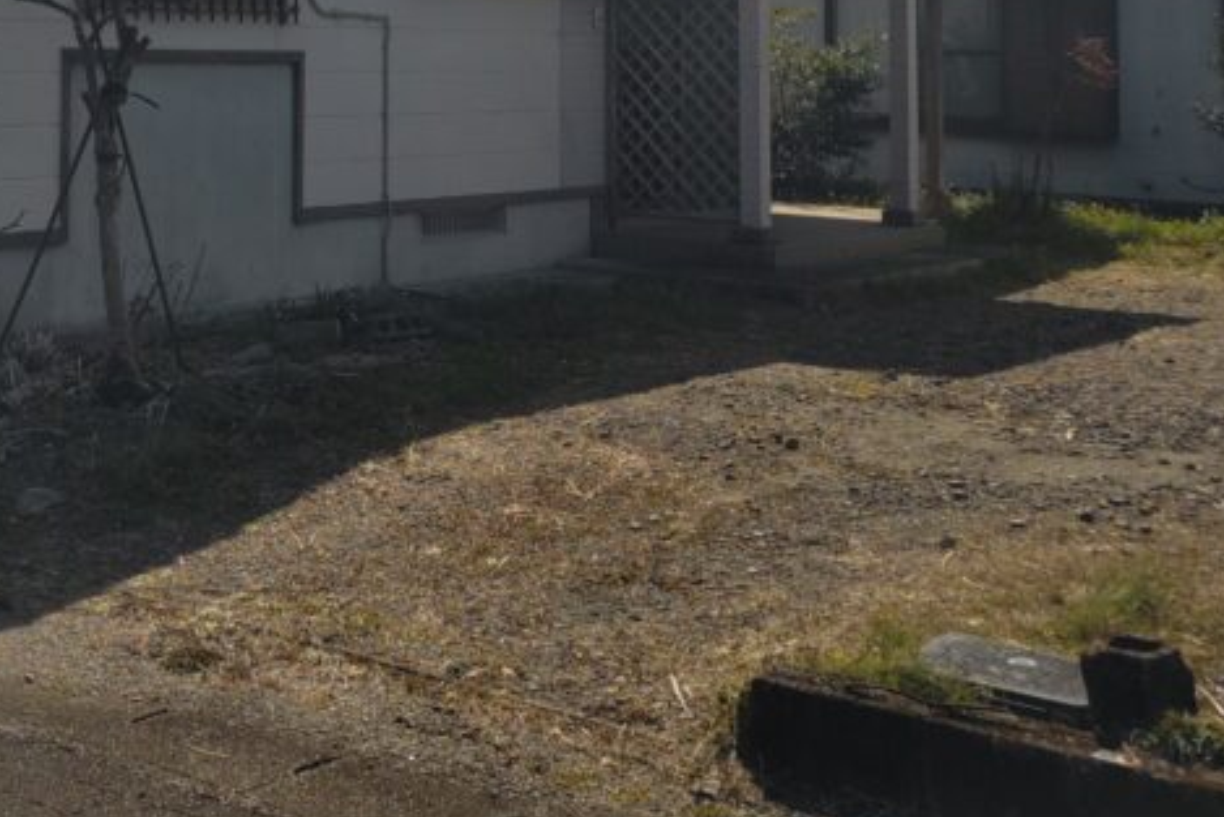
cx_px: 274
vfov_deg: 21.8
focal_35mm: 59
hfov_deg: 33.1
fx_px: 2007
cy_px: -76
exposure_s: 1/1291
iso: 50
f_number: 1.79
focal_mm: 4.8
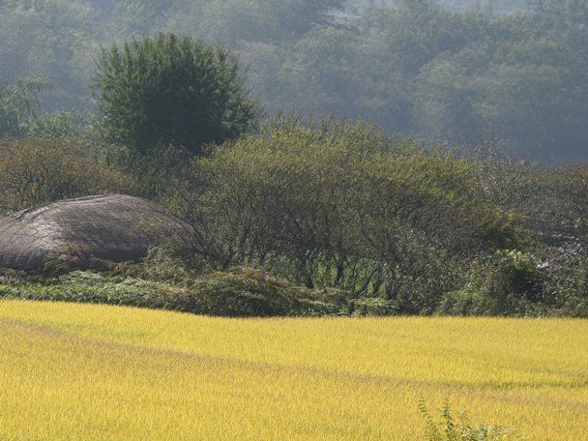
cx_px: 59
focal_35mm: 240
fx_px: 4077
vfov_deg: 6.2
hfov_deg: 8.2
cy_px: 233
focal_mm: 135
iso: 400
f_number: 7.1
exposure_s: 1/800
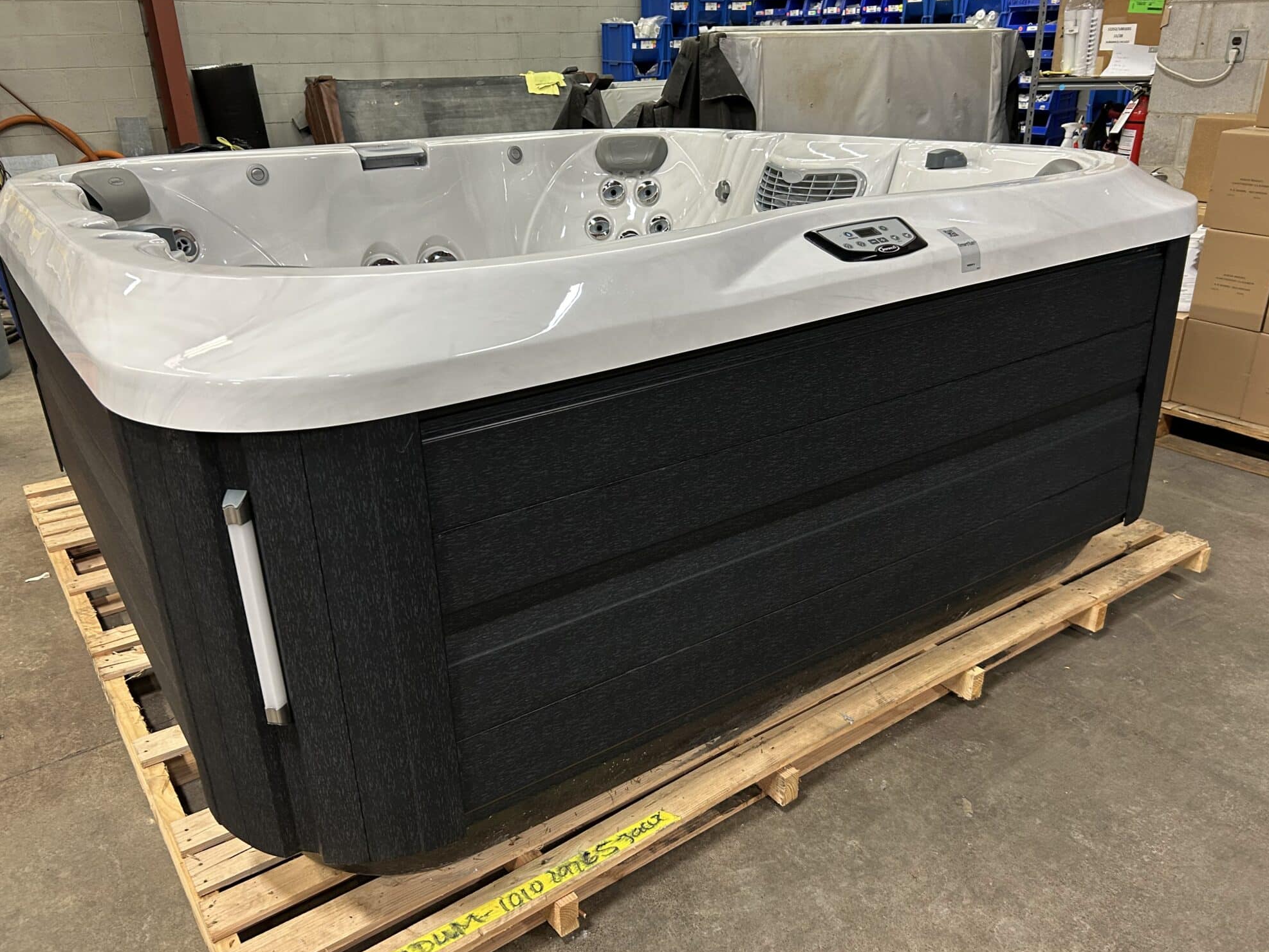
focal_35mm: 27
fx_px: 990
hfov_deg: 65.3
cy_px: 470
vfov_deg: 51.4
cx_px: 648
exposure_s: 1/60
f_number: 1.5
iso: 200
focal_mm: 5.7
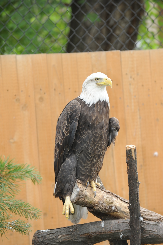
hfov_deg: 6.9
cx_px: 82
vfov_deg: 10.3
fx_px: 1360
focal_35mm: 200
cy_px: 122
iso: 200
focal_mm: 200
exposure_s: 1/60
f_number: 5.6
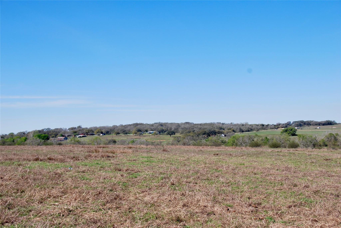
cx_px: 170
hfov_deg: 36.8
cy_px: 114
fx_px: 512
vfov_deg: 25.1
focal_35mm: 54
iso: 100
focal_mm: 36
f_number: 9
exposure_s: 1/250
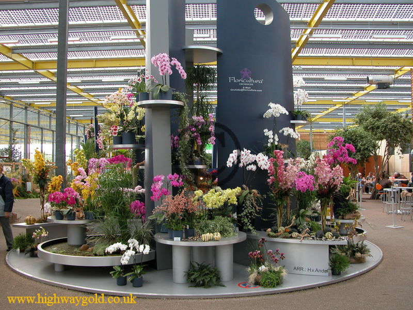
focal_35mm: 34
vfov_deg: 41.8
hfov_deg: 54.0
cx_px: 206
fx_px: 406
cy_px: 155
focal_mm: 8.9
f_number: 2.8
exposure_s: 1/46.4
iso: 100
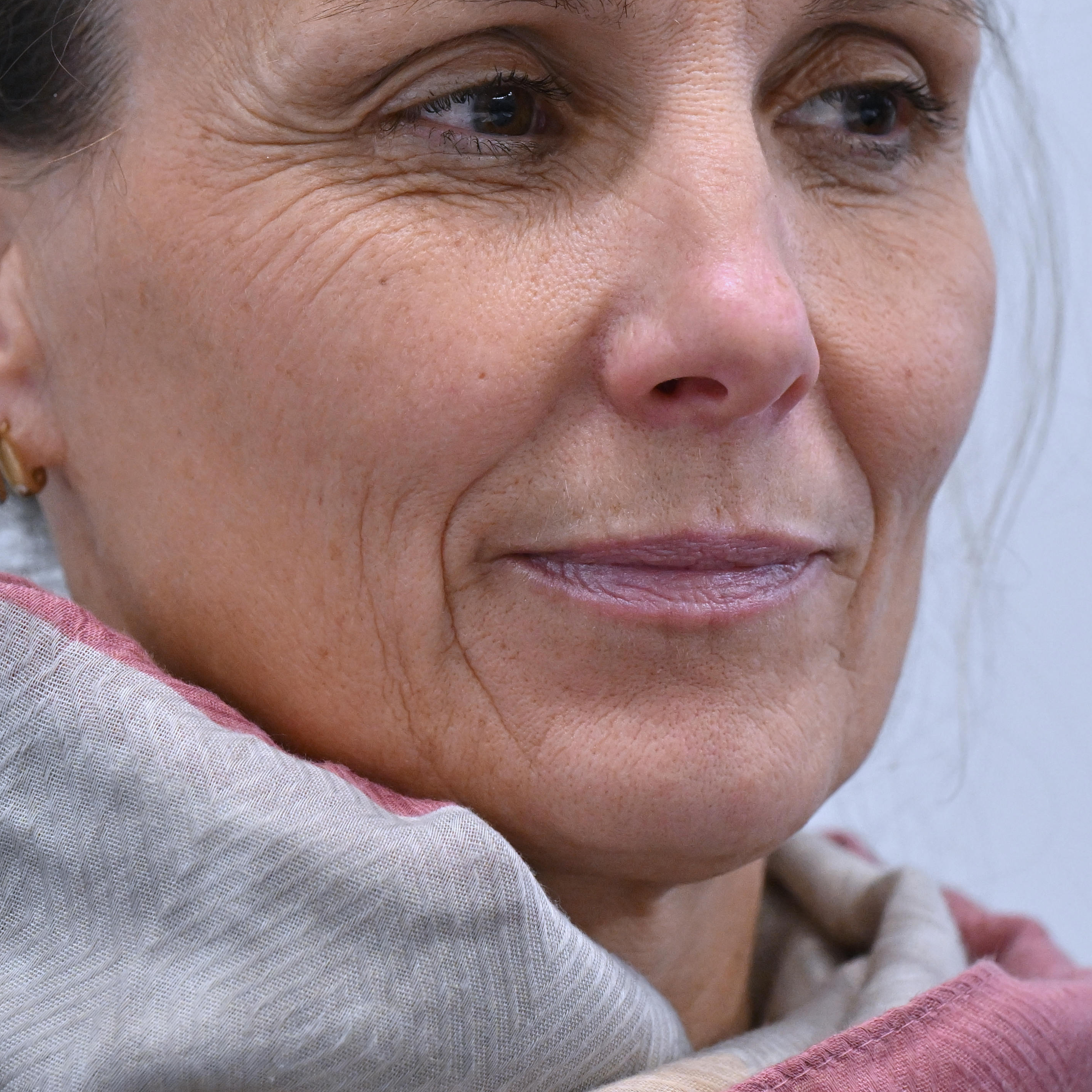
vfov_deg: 3.6
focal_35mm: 480
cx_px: 535
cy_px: 262
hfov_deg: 3.7
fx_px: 17131
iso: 2500
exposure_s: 1/125
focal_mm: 195
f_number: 4.5
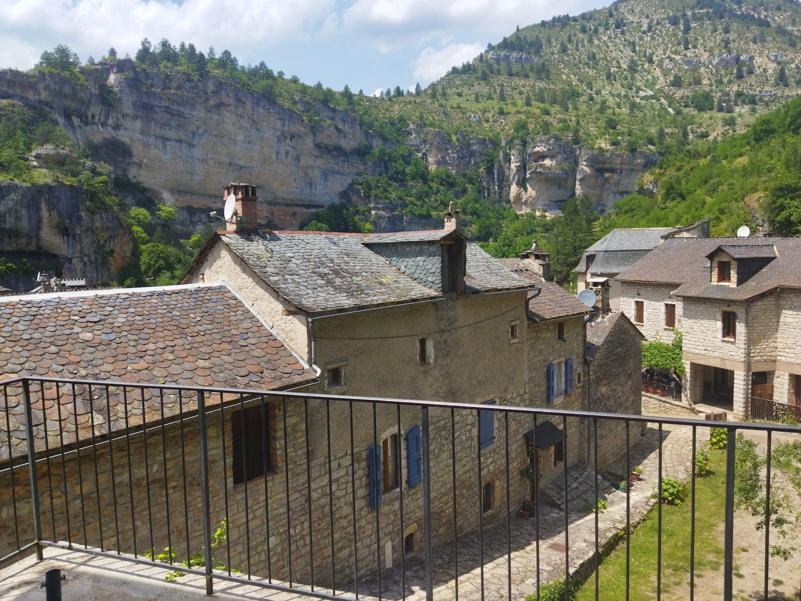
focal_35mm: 27
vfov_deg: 51.4
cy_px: 300
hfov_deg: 65.3
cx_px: 400
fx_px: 625
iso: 99
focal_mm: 4.71
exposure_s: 1/3209
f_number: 1.79
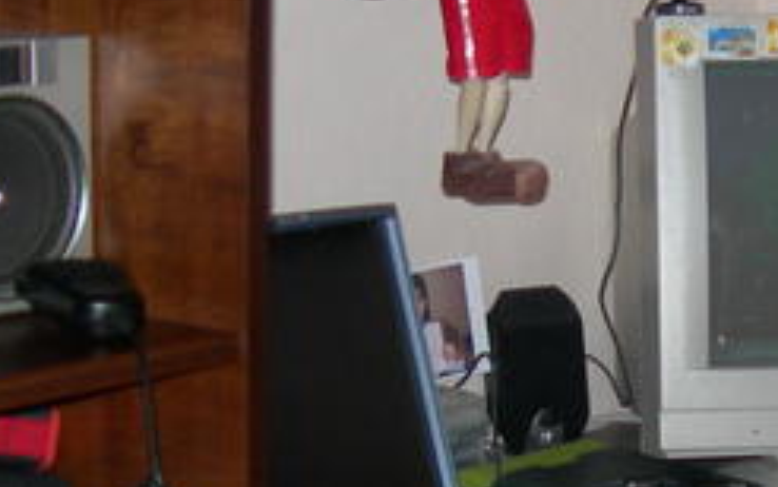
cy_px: 468
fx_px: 2779
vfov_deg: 10.0
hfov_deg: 15.7
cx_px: 718
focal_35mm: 131
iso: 50
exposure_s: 1/60.1
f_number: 2.8
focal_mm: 7.8
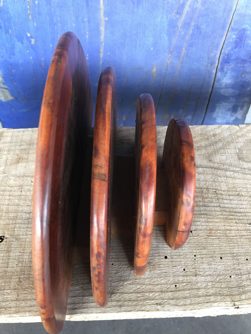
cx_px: 126
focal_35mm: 29
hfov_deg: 48.2
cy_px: 167
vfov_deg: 61.7
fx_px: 280
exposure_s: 1/17
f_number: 2.2
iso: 40
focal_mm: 4.15
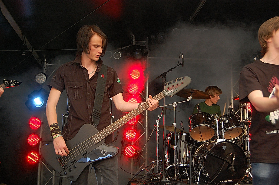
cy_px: 92
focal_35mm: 46
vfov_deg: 28.9
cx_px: 140
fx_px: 360
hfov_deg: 42.4
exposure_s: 1/125
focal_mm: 31
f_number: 5.6
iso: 800
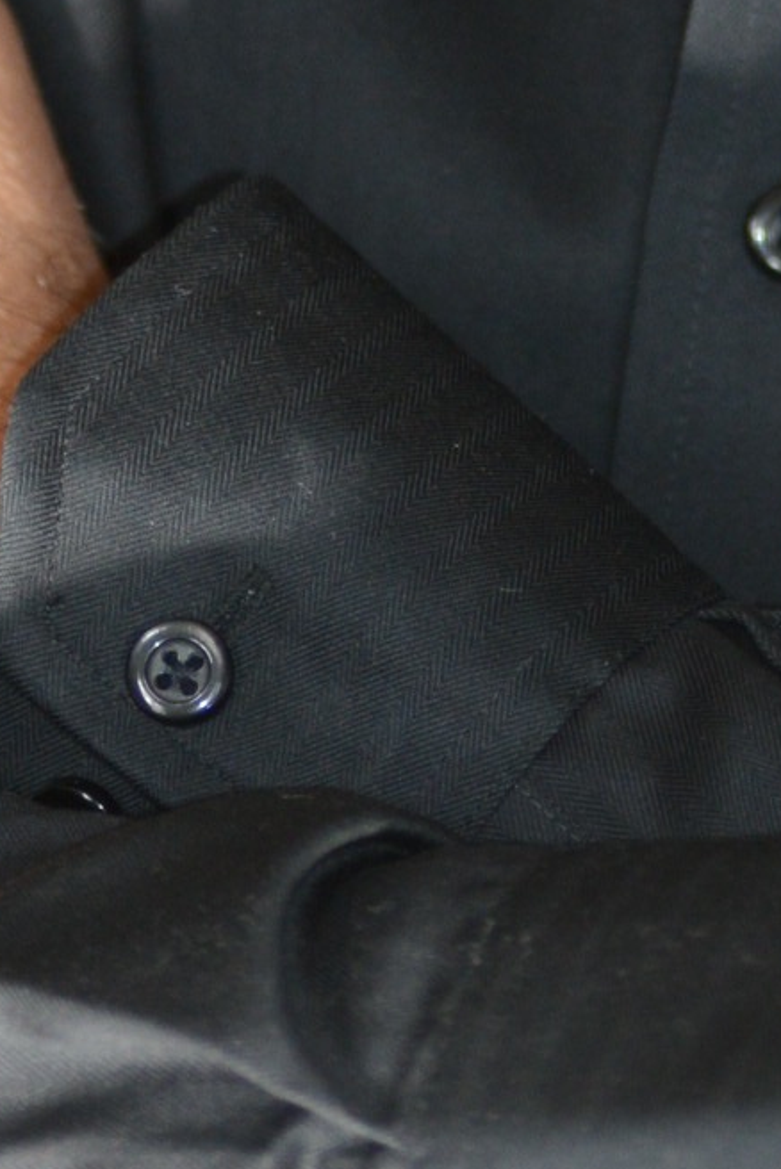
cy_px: -1014
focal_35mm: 449
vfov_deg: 4.5
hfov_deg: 3.1
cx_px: 908
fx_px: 14595
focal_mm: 80
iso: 800
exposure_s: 1/250
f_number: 3.2
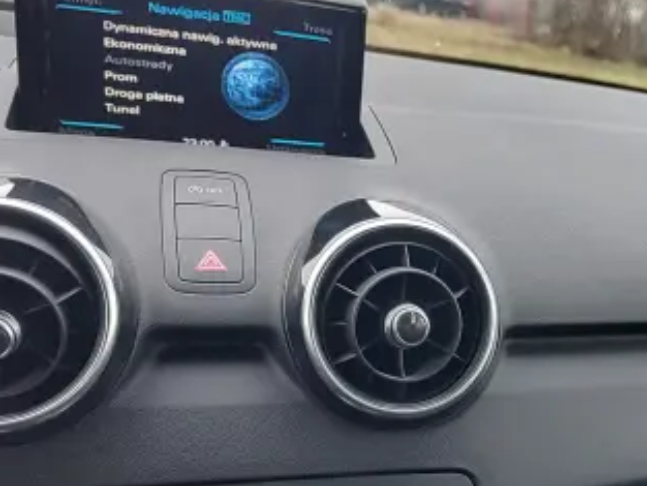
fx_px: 879
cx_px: 525
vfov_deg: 30.4
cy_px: 366
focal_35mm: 47
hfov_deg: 38.8
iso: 164
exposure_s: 1/50
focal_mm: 5.56
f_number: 1.8
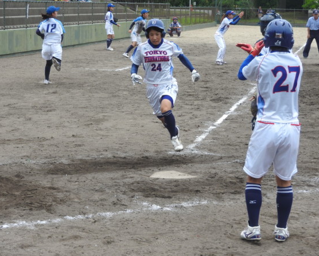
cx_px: 160
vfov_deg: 15.4
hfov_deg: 19.2
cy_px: 129
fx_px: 944
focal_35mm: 100
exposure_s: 1/320
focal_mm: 17
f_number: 4.8
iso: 100
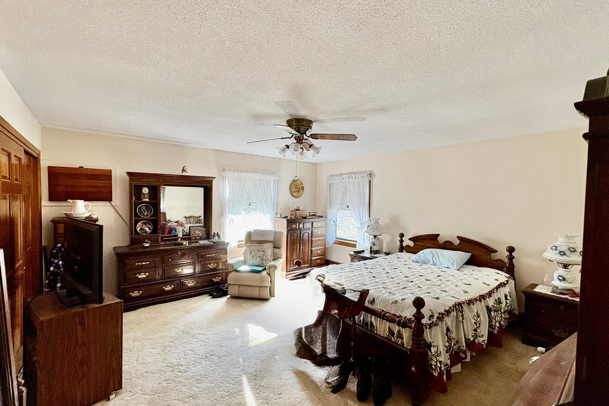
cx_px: 300
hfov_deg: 96.7
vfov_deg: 73.7
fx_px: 271
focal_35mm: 16
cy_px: 208
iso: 200
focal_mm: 2.22
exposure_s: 1/120
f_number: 2.2
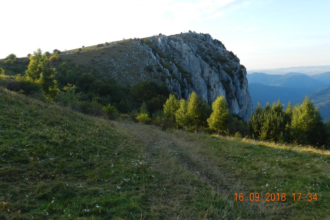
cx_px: 168
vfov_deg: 43.5
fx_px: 275
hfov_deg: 61.9
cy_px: 96
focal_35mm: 30
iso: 160
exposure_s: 1/320
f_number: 3.6
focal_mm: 5
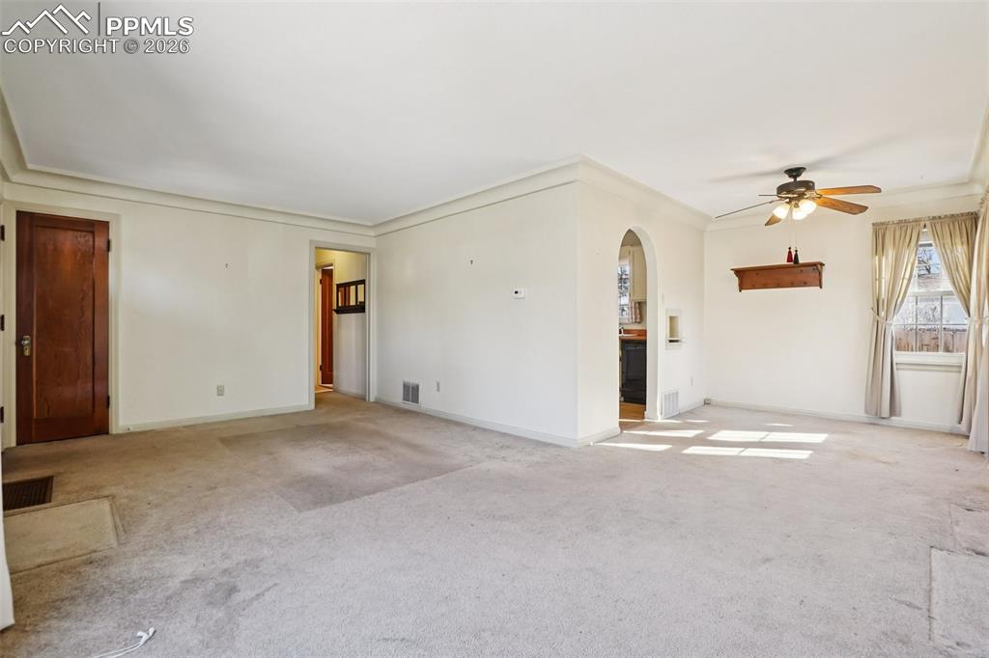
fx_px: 412
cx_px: 494
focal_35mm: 15
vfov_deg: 77.3
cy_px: 329
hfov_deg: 100.4
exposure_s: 1/13
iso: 400
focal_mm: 10
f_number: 8
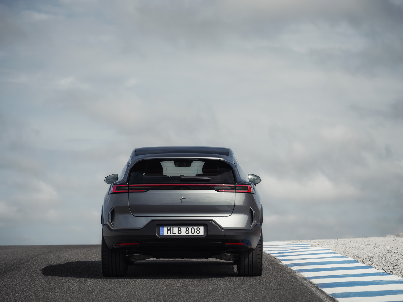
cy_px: 151
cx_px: 202
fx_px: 1630
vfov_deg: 10.6
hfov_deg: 14.1
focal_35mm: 140
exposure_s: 1/160
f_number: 5.6
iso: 80
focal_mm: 176.6
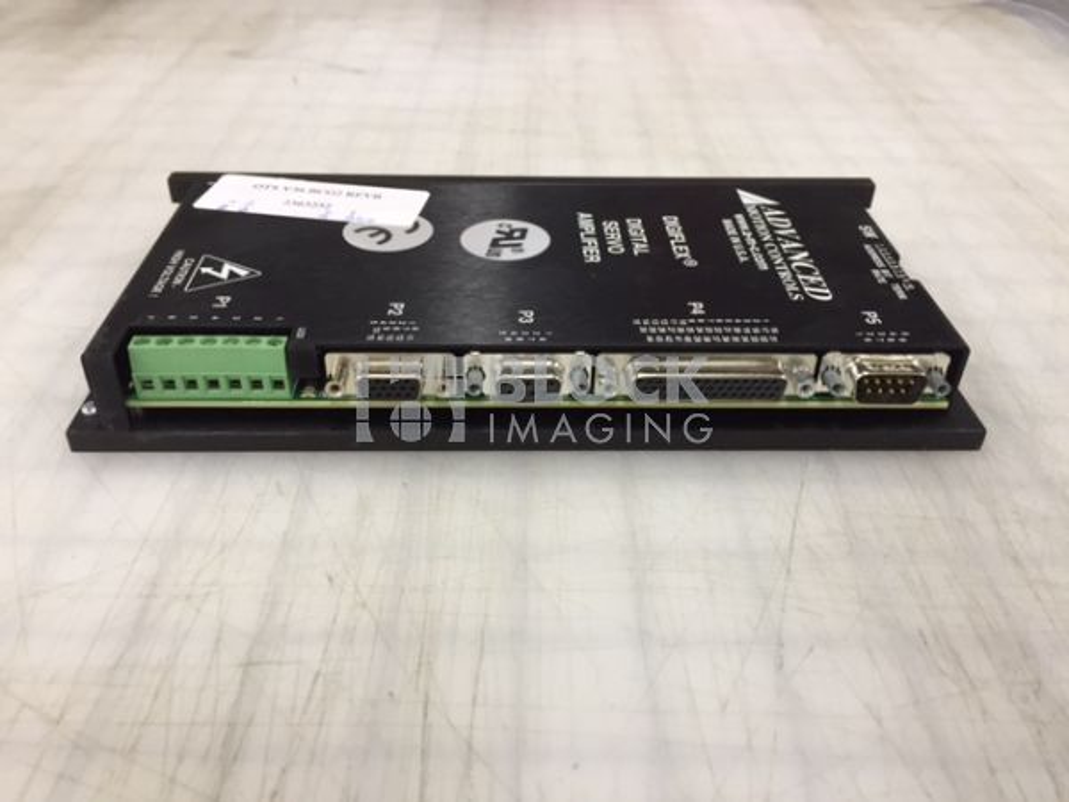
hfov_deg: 61.7
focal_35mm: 29
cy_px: 401
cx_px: 534
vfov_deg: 48.2
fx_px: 896
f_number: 2.2
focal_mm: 4.15
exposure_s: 1/30
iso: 40
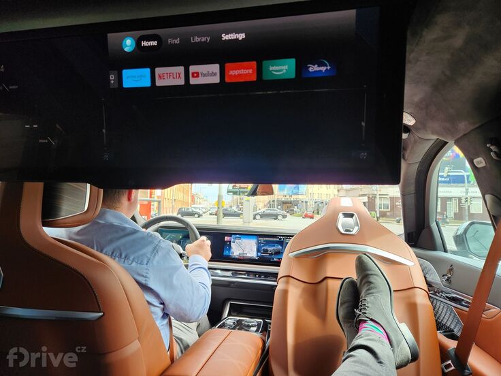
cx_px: 250
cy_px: 188
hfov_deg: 73.9
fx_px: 333
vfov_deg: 58.9
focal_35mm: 23
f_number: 1.8
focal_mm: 5.4
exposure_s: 1/55
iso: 25
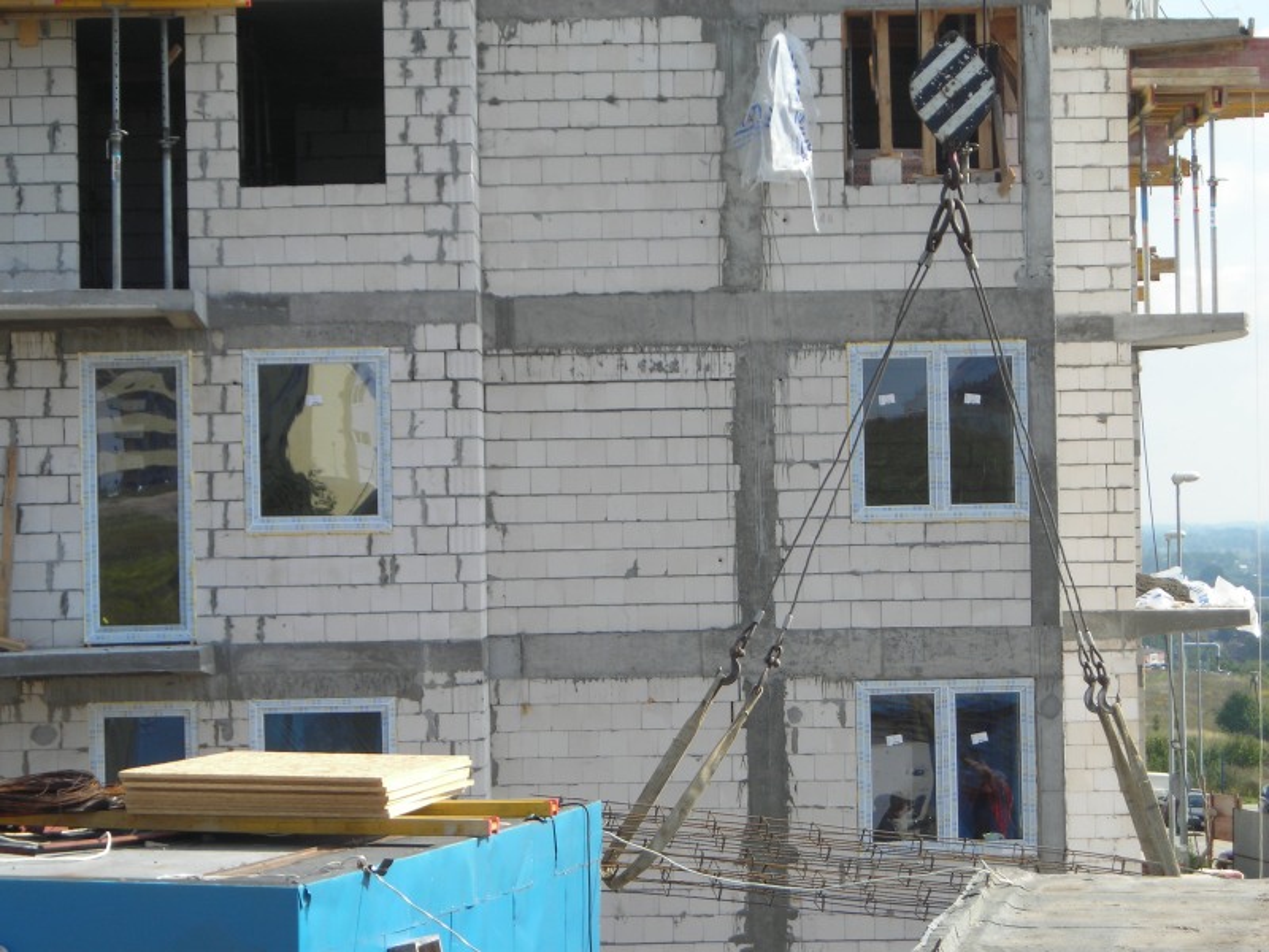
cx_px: 634
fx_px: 4252
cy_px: 476
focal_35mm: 116
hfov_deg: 17.0
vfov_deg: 12.8
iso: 50
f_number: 5.3
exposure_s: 1/179
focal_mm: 19.2
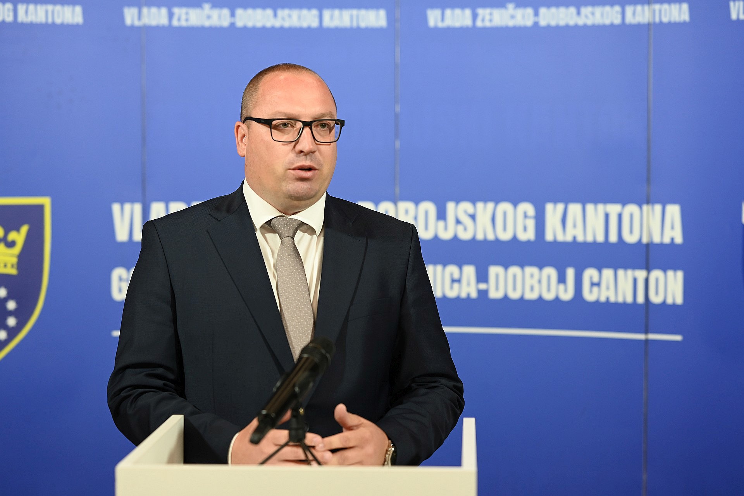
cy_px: 248
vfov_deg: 16.1
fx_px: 1757
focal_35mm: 85
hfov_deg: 23.9
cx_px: 372
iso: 640
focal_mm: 85
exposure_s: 1/160
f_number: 2.8
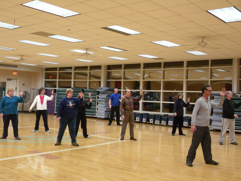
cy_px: 90
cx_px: 120
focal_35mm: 56
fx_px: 390
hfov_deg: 34.3
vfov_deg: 26.1
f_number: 3.8
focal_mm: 7.88
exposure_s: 1/30
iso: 400
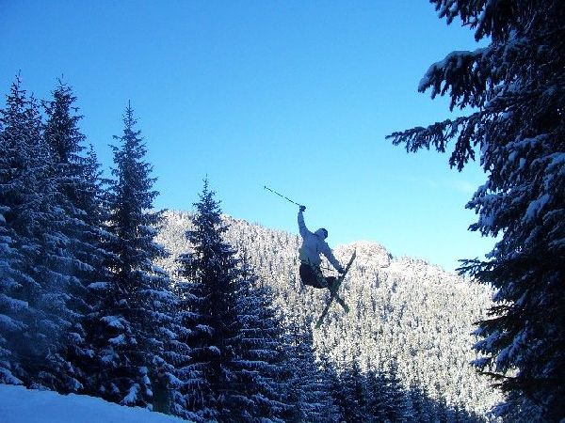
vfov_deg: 41.8
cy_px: 212
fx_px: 555
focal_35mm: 34
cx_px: 282
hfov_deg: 54.0
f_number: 2.7
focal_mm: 5.6
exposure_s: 1/500
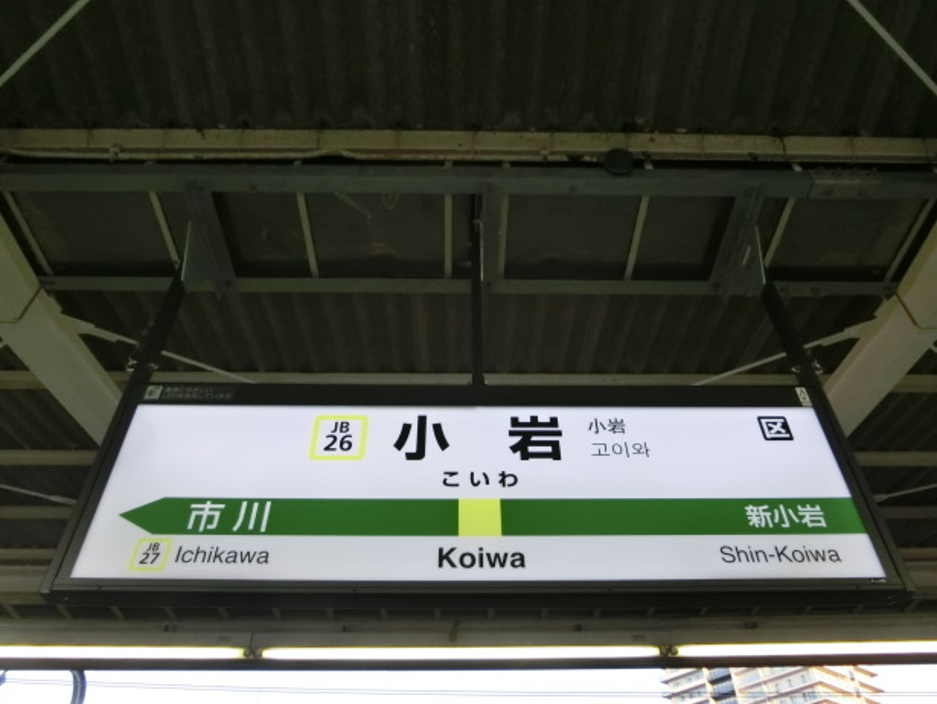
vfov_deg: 53.1
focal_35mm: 26
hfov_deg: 67.3
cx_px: 474
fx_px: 704
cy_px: 340
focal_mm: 4.5
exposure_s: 1/125
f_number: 3.5
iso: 160
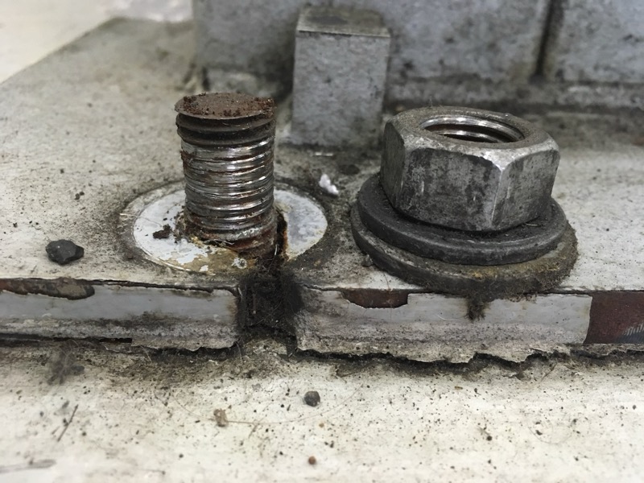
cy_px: 242
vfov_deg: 48.2
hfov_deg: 61.7
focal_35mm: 29
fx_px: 540
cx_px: 322
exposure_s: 1/33
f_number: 2.2
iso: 200
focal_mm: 4.15
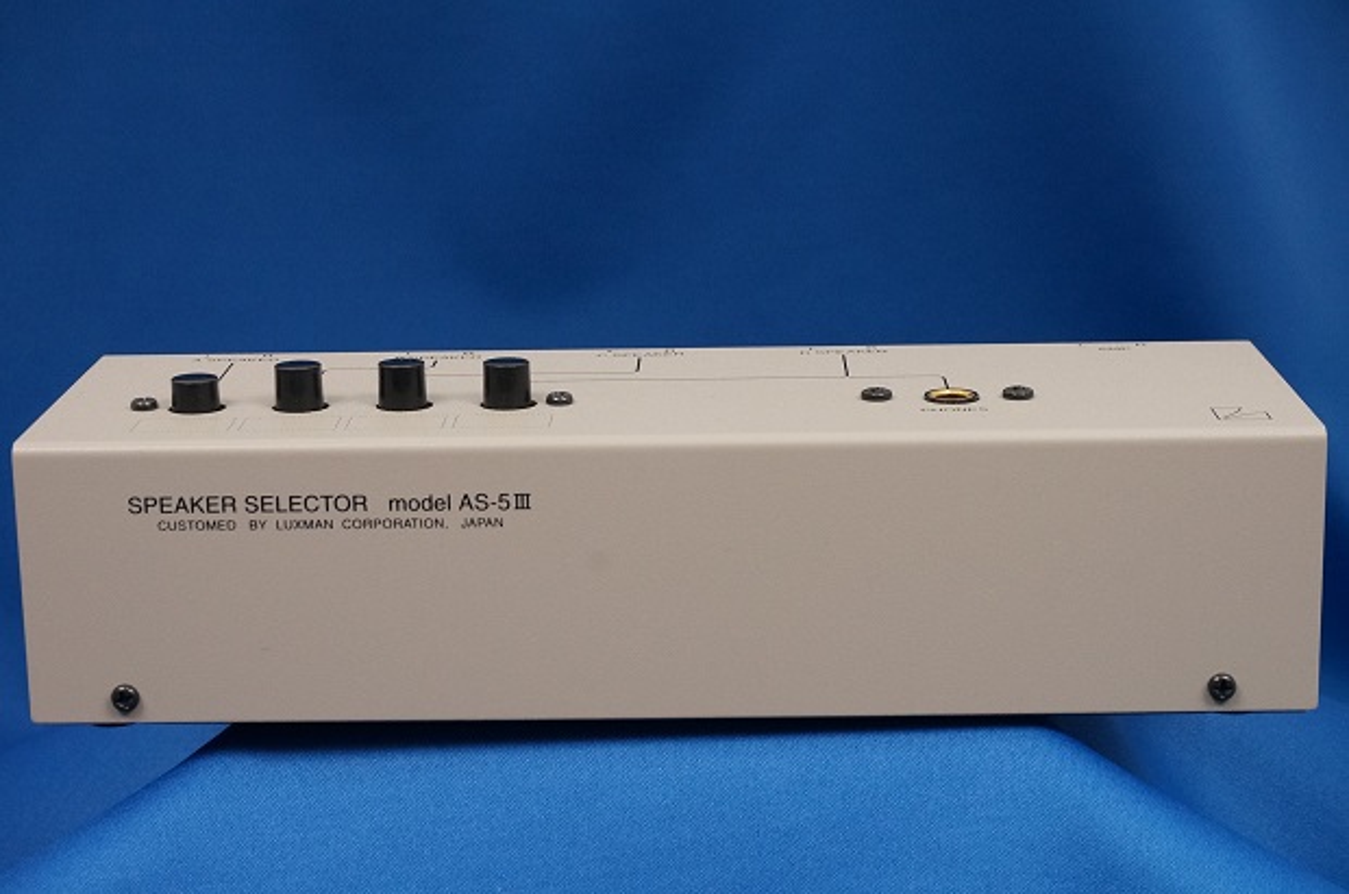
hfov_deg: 27.0
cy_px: 447
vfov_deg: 18.1
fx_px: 2805
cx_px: 674
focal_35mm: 75
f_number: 10
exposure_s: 1/80
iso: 1600
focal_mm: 50
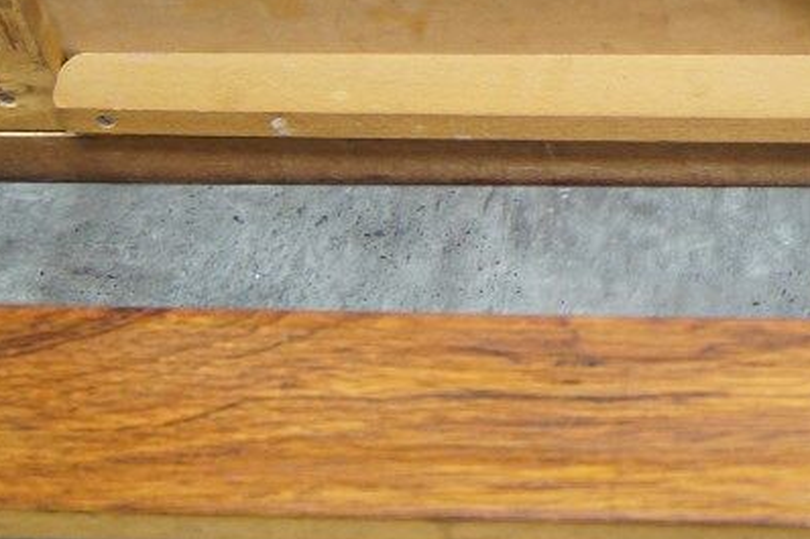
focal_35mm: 113
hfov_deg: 17.2
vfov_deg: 11.7
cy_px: -220
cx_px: 999
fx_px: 2541
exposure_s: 1/25
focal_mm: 24
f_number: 4
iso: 400
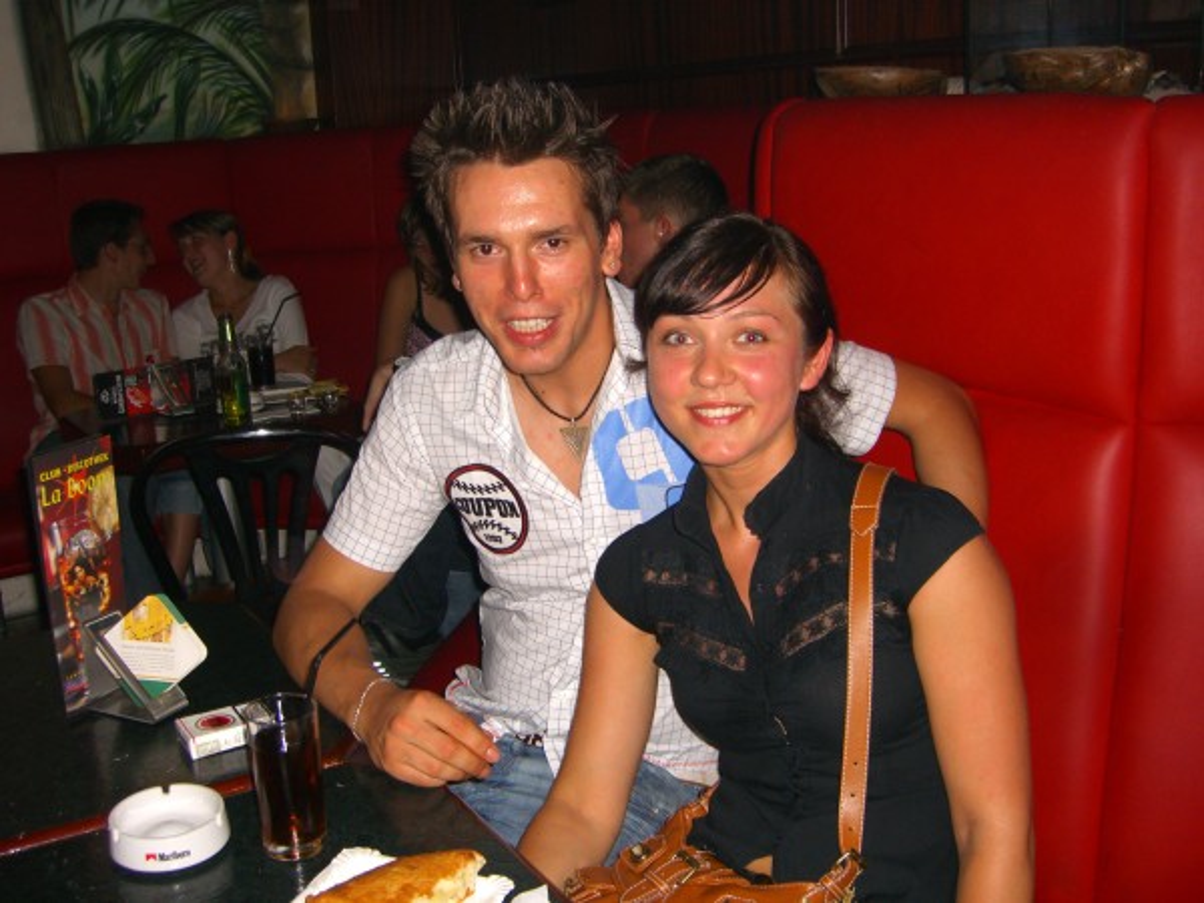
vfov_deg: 37.7
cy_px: 452
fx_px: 1322
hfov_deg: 49.0
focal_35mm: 38
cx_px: 602
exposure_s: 1/60
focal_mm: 7.9
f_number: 2.8
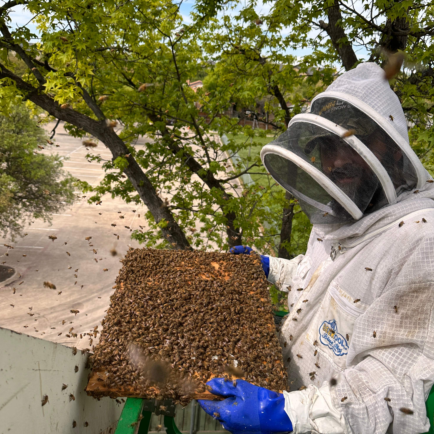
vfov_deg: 55.6
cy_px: 208
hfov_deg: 55.6
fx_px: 411
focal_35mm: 29
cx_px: 219
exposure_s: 1/2299
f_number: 1.78
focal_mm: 6.86
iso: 80
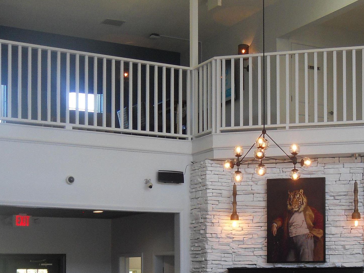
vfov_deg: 19.4
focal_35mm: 74
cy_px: 259
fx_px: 778
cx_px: 245
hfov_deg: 26.2
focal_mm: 6.3
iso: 100
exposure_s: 1/45
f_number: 3.5
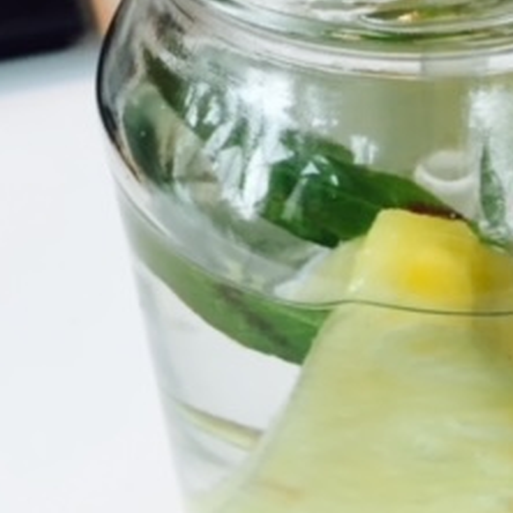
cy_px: 220
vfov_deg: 23.3
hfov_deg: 22.9
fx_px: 1241
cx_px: 434
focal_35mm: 74
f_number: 2.2
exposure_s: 1/40
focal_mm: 4.15
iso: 32
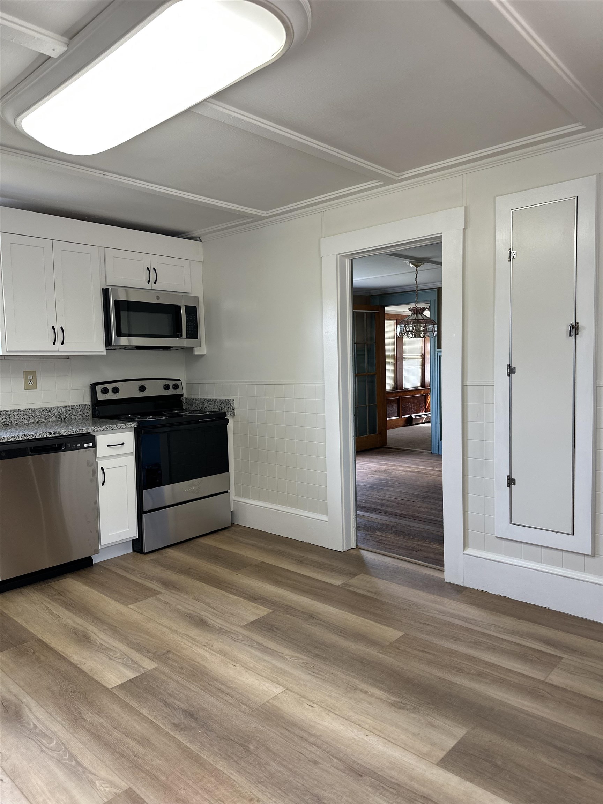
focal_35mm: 24
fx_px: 557
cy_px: 402
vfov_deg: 71.6
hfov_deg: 56.8
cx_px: 302
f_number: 1.78
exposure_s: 1/120
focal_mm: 6.86
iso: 160
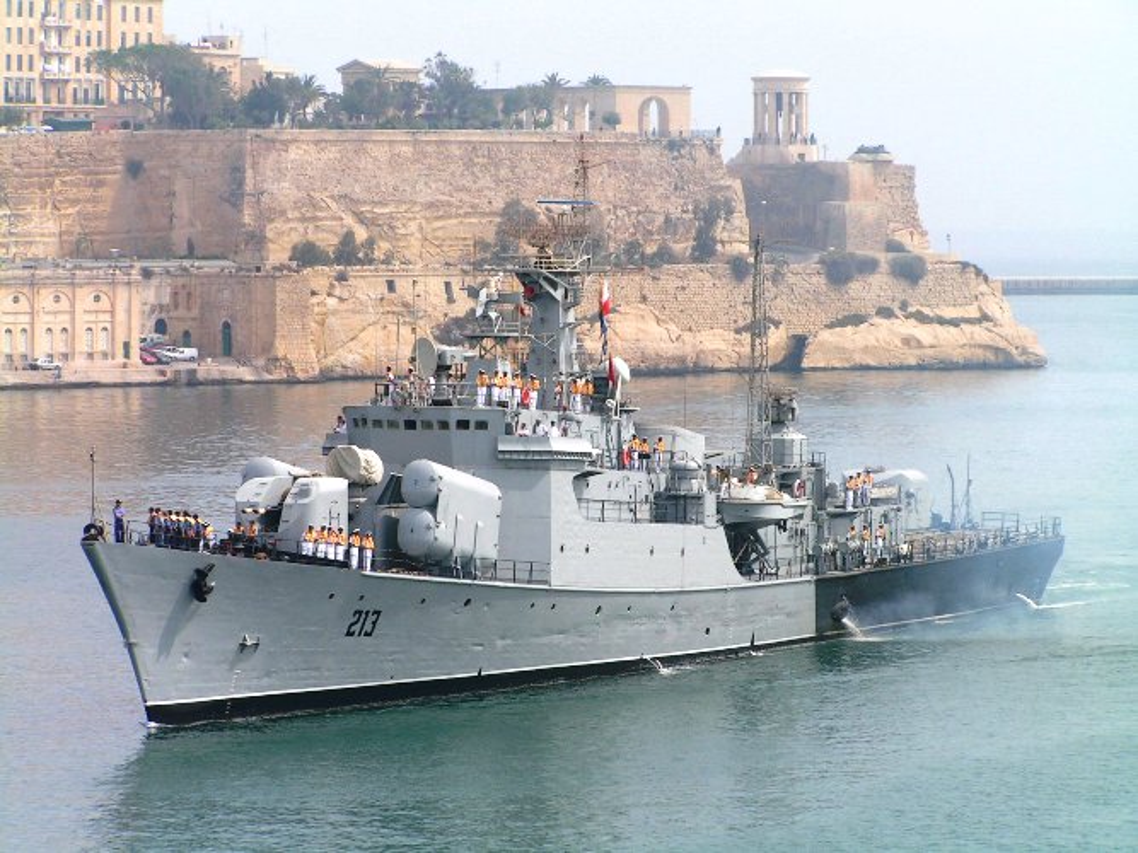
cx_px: 569
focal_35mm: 178
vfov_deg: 8.3
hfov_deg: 11.1
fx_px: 5851
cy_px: 426
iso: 50
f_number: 5
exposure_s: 1/320
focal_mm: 29.6
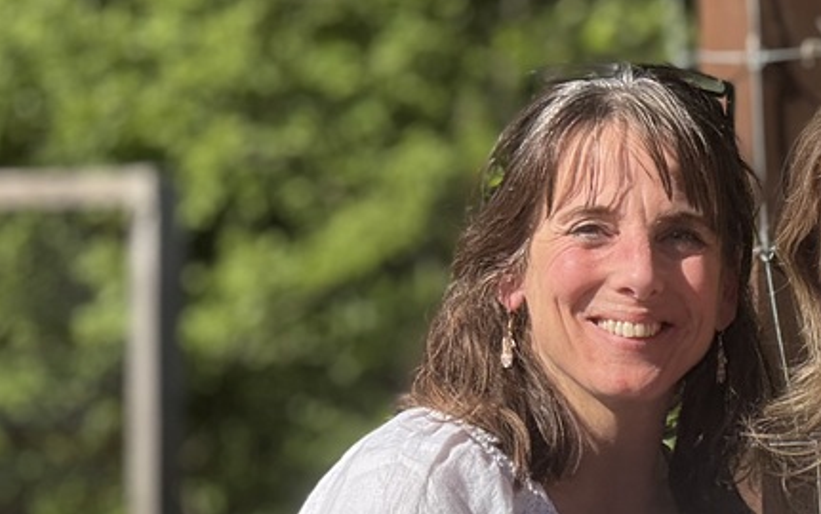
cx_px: 899
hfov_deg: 6.9
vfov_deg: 4.4
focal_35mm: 302
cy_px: 485
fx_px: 6762
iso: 50
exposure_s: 1/1167
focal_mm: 15.66
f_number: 2.8
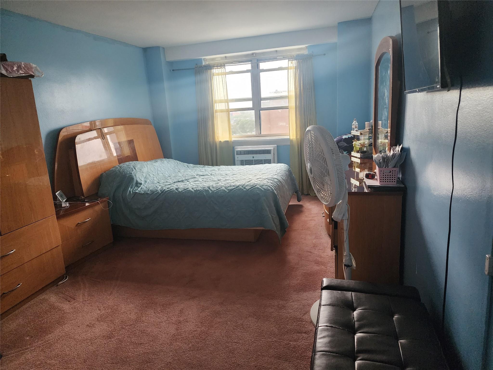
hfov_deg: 73.9
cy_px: 185
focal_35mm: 23
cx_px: 246
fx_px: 328
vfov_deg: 58.9
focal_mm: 6.4
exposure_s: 1/120
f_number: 1.8
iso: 800
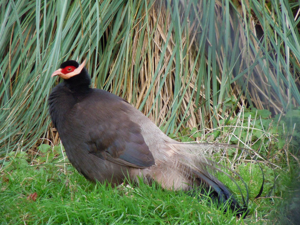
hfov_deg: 6.6
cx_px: 150
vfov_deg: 5.0
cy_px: 112
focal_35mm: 300
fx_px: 2600
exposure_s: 1/250
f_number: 5.6
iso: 500
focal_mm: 54
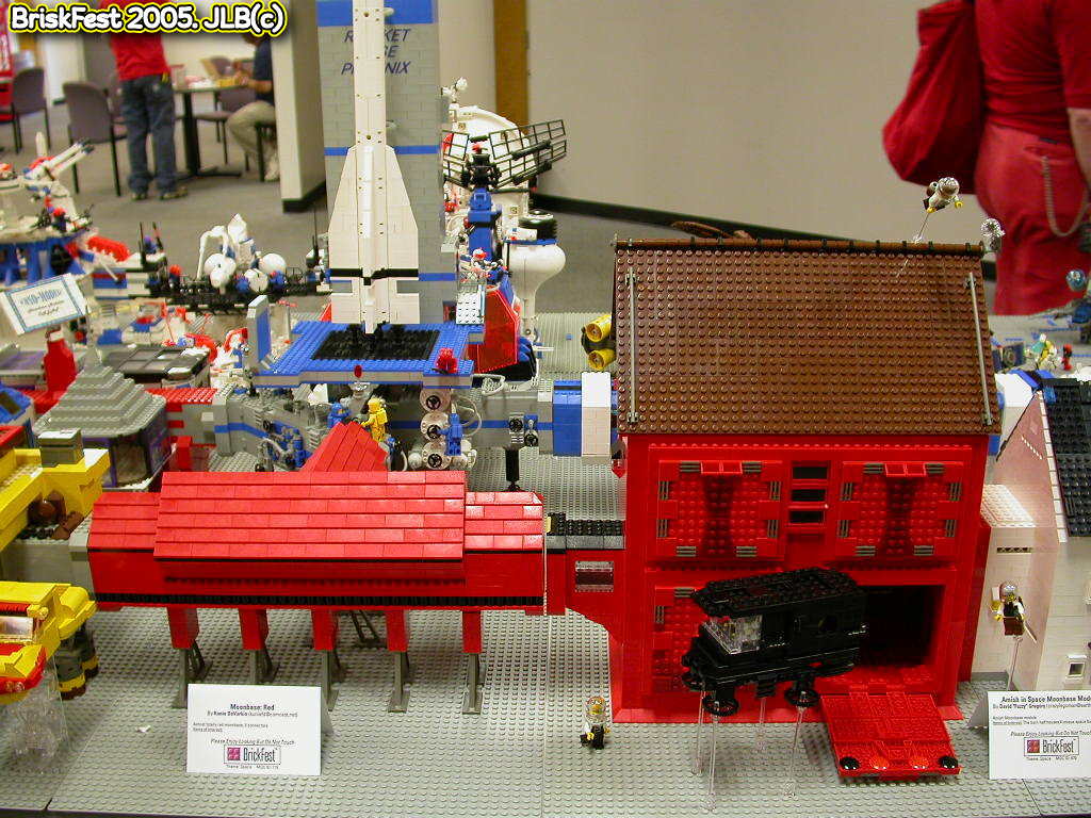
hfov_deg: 49.0
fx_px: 1198
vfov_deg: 37.7
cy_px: 409
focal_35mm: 38
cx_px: 546
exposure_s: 1/19.4
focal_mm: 7.85
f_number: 2.6
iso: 100
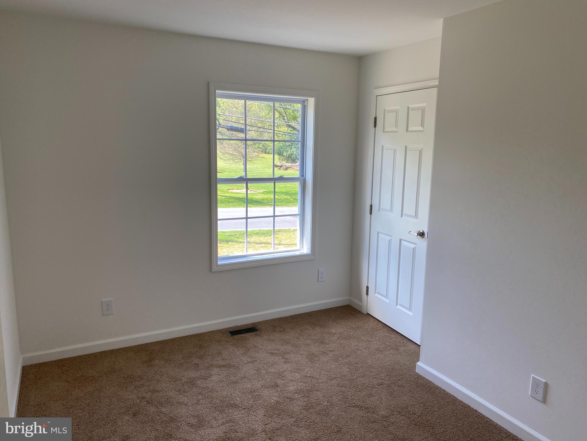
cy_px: 220
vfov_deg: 53.1
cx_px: 294
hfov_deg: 67.3
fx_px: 441
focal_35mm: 26
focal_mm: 4.25
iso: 40
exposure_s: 1/122
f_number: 1.8
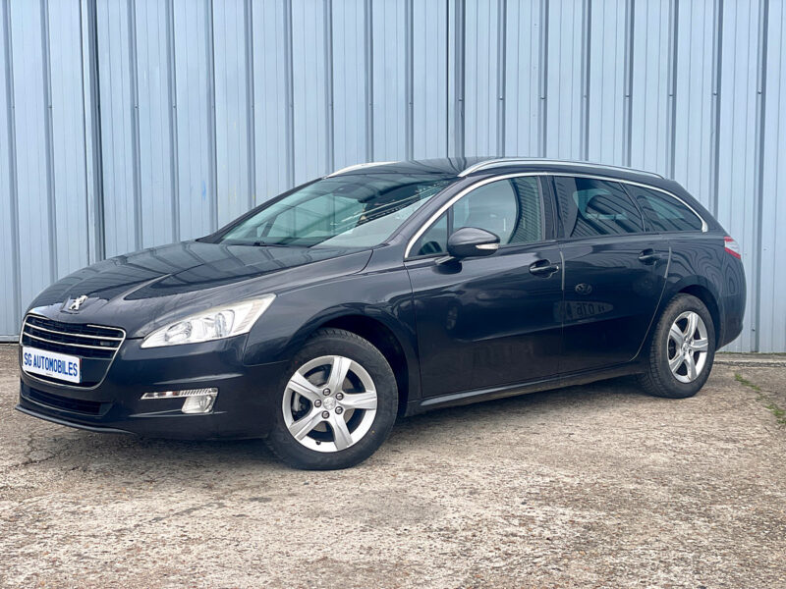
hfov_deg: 36.8
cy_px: 294
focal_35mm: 52
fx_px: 1181
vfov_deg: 28.0
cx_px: 393
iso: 32
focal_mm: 6
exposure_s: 1/296
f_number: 2
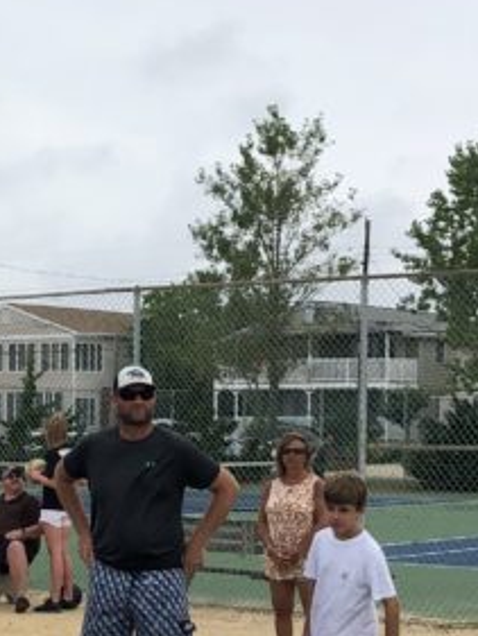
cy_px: 405
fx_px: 1877
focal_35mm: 102
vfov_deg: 19.2
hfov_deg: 14.2
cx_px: -25
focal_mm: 3.99
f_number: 1.8
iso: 20
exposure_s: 1/3247
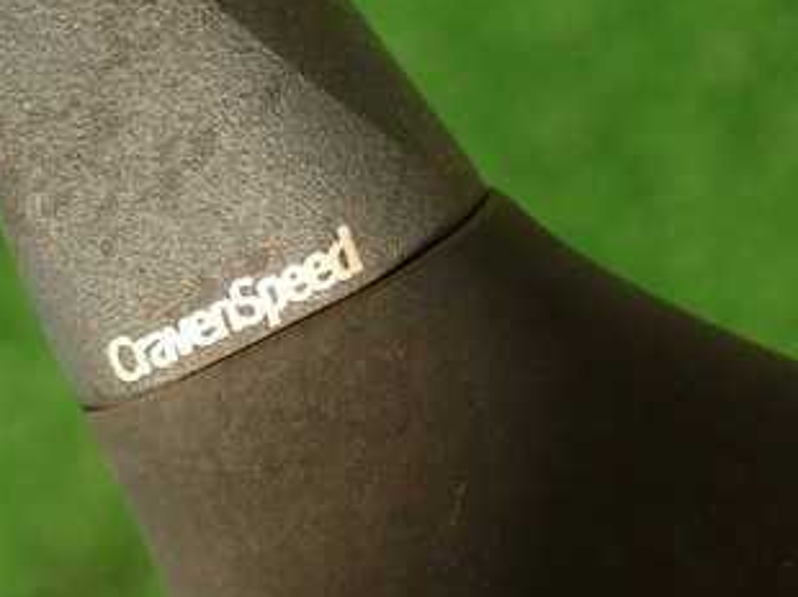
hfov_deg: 30.9
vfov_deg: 23.6
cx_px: 252
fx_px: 1428
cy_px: 280
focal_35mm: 62
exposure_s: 1/50
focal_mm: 5.79
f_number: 2.4
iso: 200
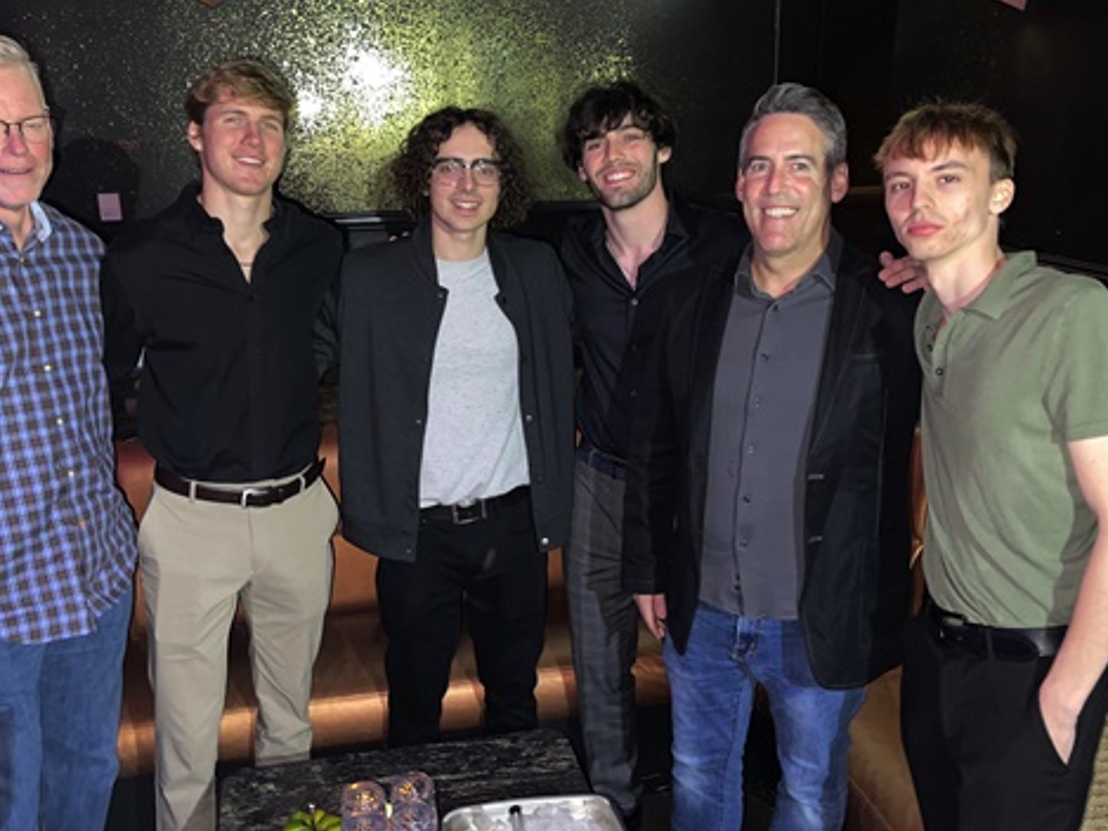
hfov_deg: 56.7
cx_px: 510
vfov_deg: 44.2
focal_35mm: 32
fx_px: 1025
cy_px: 404
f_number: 1.6
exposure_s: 1/4
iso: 160
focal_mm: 5.1
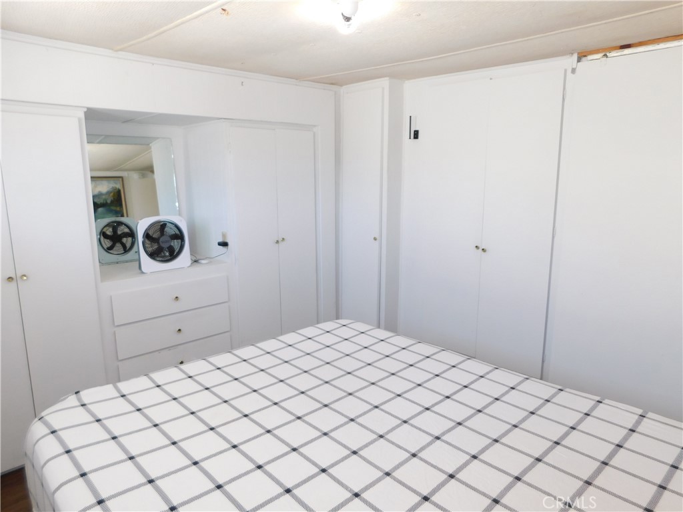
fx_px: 454
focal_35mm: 23
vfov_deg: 58.9
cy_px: 256
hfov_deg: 73.9
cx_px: 342
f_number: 3
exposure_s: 1/30
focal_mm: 4
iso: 125
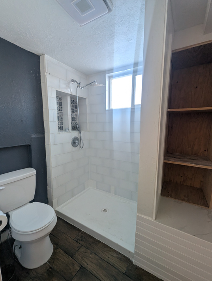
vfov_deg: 102.0
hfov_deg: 85.8
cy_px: 143
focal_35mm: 14
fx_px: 114
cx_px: 101
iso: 46
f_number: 2.2
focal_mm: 1.95
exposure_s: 1/30
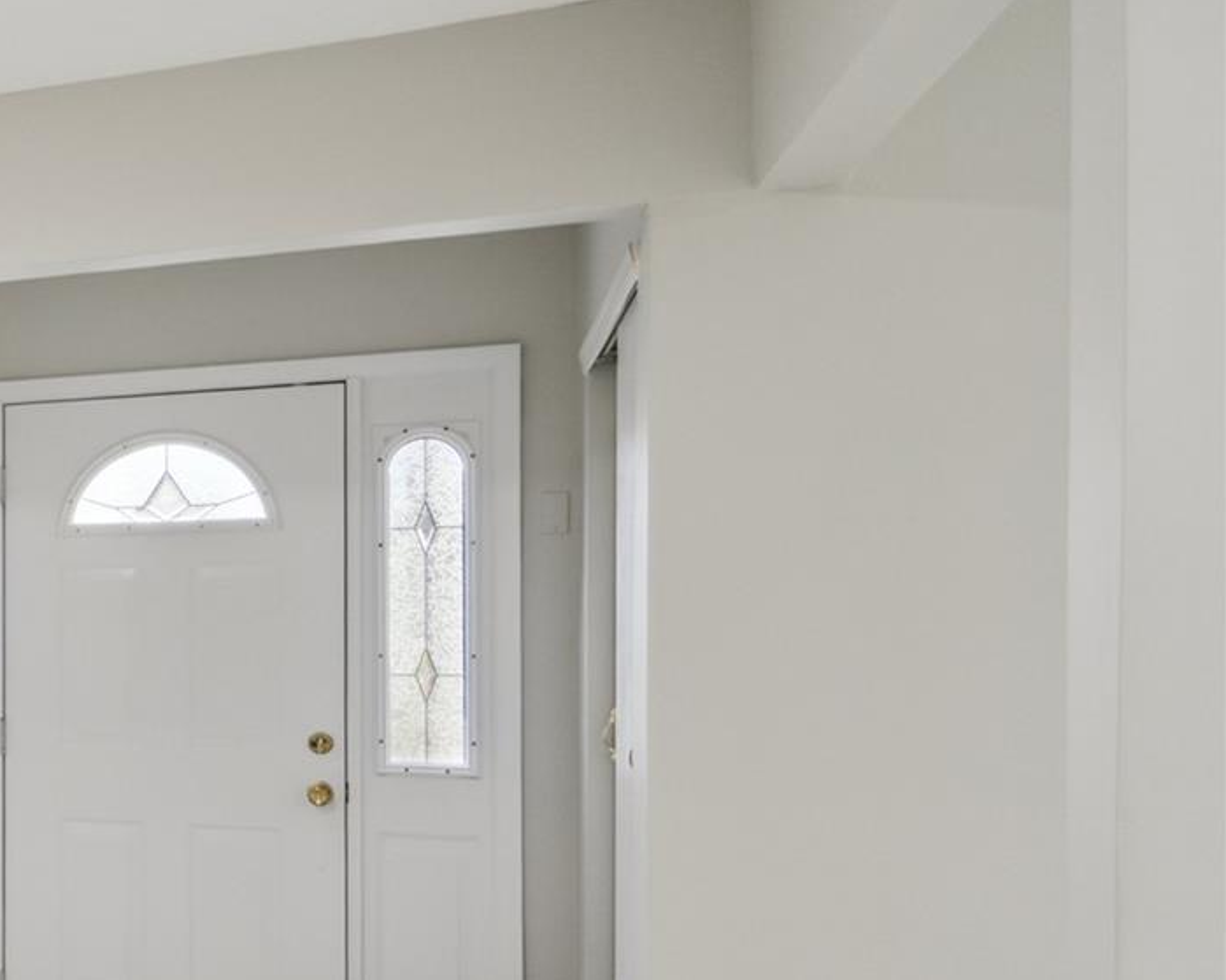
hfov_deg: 28.7
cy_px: 572
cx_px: -568
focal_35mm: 44
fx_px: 1596
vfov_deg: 34.1
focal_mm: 16
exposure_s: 1/80
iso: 320
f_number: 5
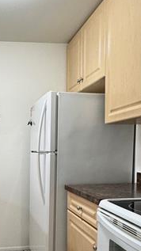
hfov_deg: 30.5
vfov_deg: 53.0
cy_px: 168
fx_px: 246
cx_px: 13
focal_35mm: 37
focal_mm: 2.22
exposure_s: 1/120
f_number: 2.2
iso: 250
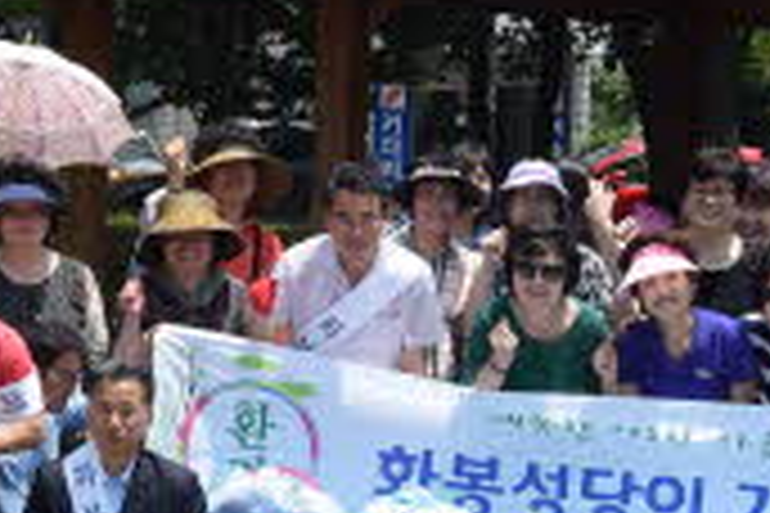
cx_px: 401
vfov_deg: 9.4
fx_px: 3123
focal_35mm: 146
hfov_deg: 14.1
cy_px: 176
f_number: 9
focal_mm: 26
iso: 200
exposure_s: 1/320
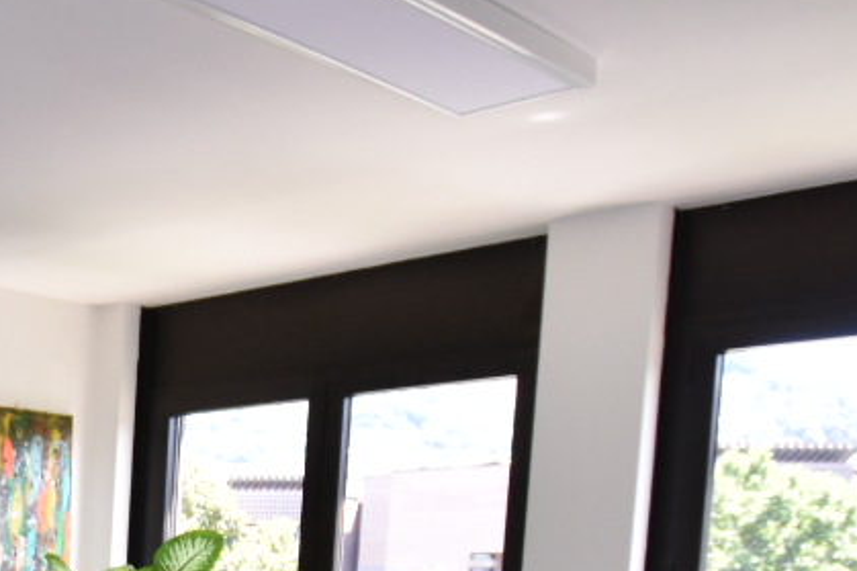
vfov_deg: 20.8
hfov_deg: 26.3
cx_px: -391
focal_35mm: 58
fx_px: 1380
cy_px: 782
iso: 1000
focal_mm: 10
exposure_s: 1/200
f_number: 5
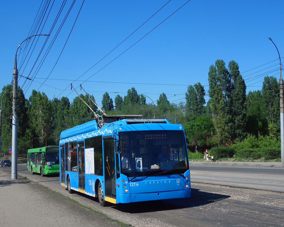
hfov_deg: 43.8
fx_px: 353
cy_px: 114
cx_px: 140
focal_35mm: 42
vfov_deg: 35.7
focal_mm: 13.9
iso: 125
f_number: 7.1
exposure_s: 1/500
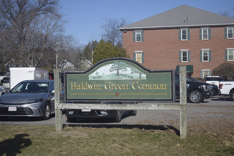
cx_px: 117
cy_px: 78
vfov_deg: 20.2
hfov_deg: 29.9
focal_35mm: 68
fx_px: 439
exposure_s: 1/1600
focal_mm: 45
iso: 200
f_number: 5
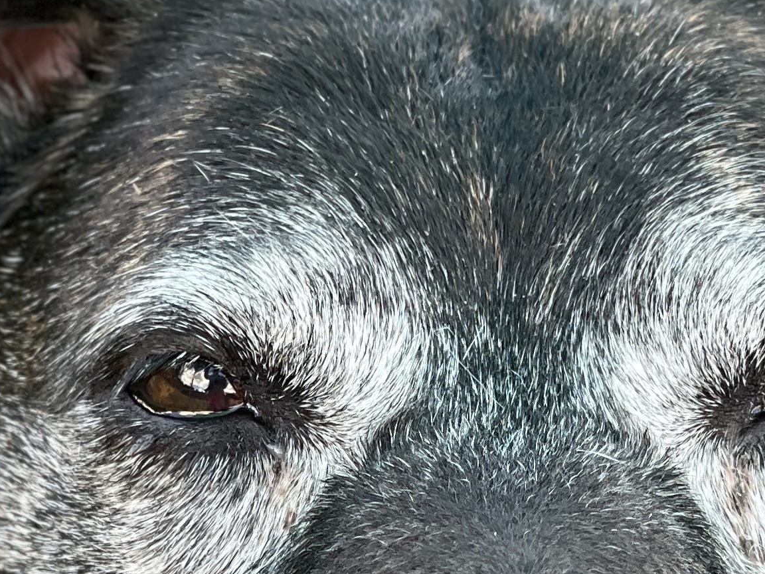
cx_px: 429
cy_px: 784
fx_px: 4022
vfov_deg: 8.0
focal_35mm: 182
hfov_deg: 10.9
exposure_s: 1/122
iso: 32
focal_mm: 6
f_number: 2
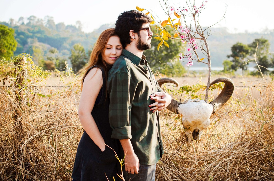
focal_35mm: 52
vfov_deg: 25.6
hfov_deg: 37.9
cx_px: 137
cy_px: 90
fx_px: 399
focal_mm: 35
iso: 320
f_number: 3.2
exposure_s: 1/1250
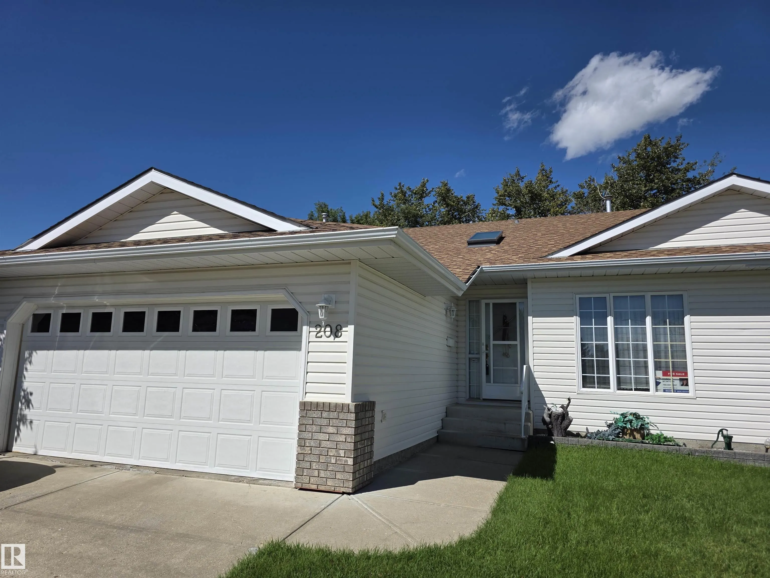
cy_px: 289
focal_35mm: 23
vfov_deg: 58.9
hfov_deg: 73.9
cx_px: 385
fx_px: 512
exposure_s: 1/7944
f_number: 1.7
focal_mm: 6.3
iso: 64
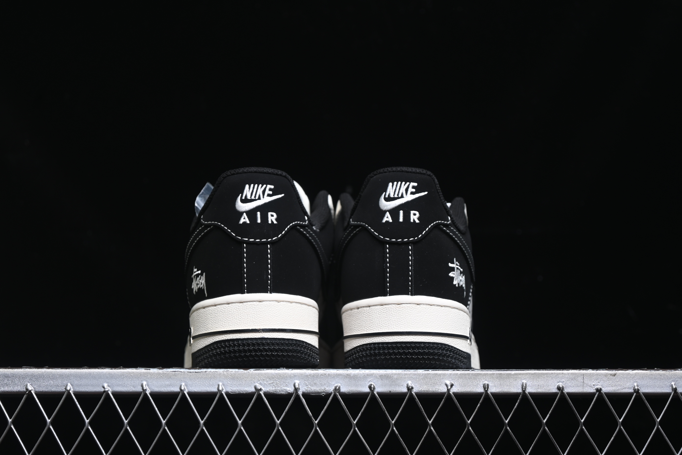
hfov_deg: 27.0
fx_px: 1421
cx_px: 341
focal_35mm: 75
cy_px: 228
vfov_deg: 18.2
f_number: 6.3
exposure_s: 1/50
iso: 160
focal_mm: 50
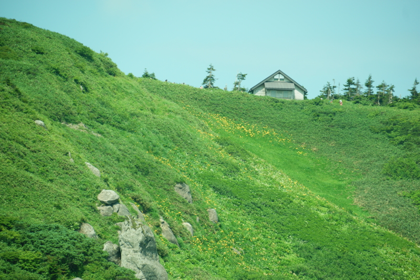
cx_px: 210
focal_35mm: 300
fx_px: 3499
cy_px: 140
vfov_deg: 4.6
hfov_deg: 6.9
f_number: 7.1
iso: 100
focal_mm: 200
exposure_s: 1/320
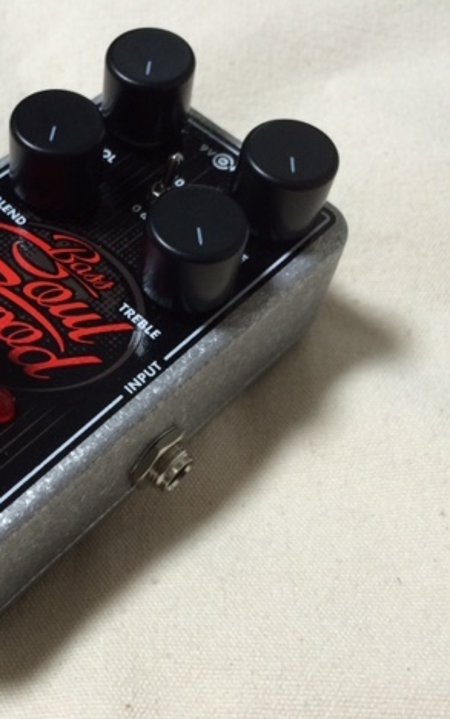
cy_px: 363
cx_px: 71
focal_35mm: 42
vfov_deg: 47.2
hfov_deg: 29.6
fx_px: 823
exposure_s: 1/33
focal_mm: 4.15
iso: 160
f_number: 2.2
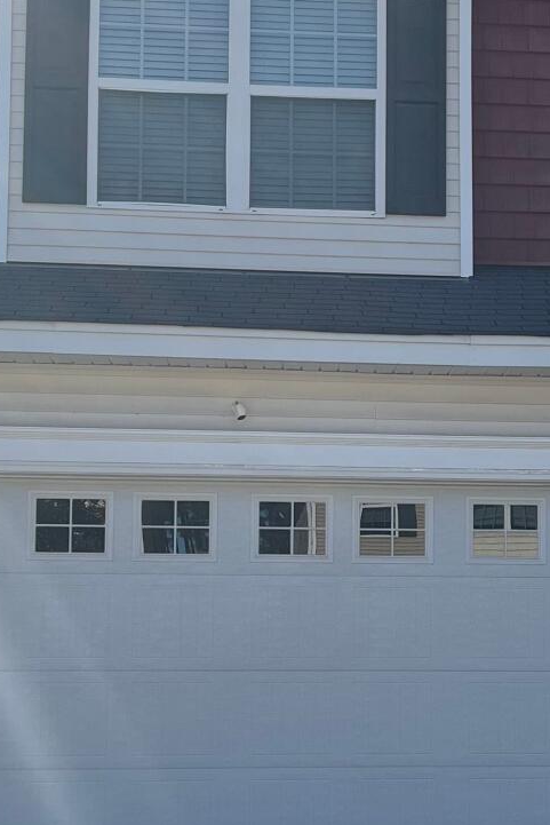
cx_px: 440
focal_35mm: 75
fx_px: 1718
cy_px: 501
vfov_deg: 26.9
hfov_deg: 18.0
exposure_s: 1/3049
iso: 50
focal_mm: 5.1
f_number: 1.6
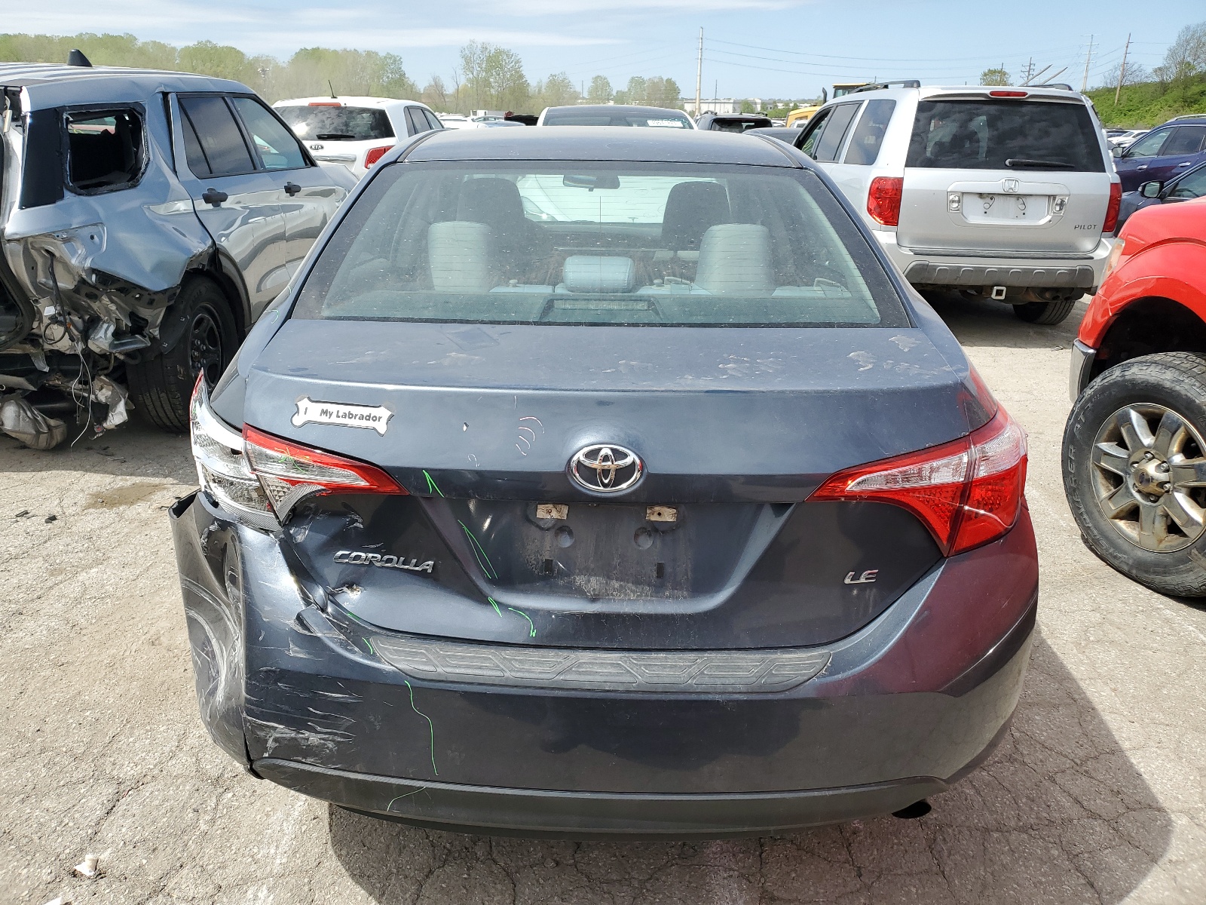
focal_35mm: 26
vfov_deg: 53.1
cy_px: 452
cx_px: 603
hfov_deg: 67.3
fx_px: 906
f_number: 1.5
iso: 50
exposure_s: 1/2500
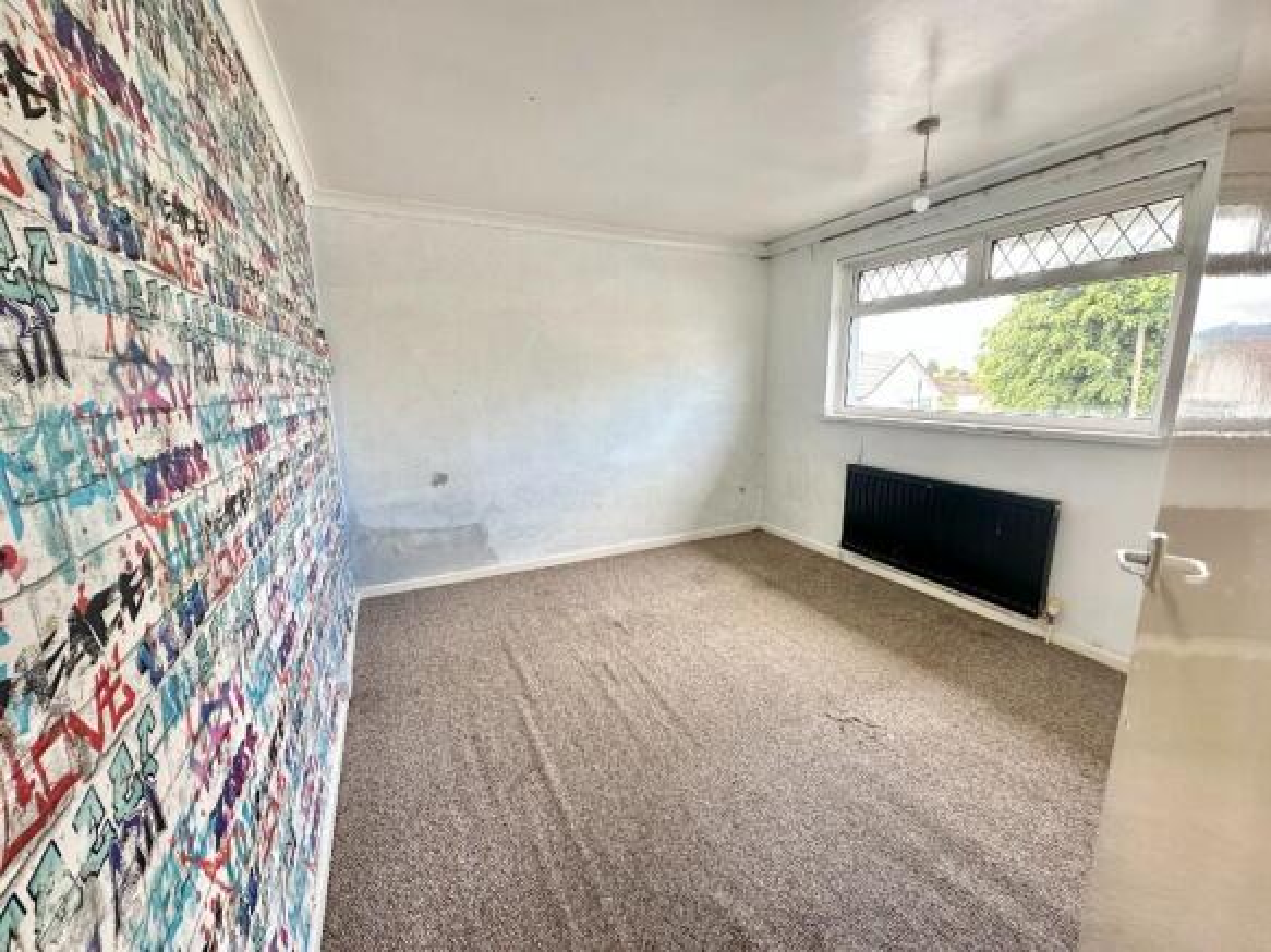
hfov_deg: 102.1
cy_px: 476
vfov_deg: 85.7
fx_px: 514
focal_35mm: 14
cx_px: 636
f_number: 2.2
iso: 125
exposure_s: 1/99
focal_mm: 2.22
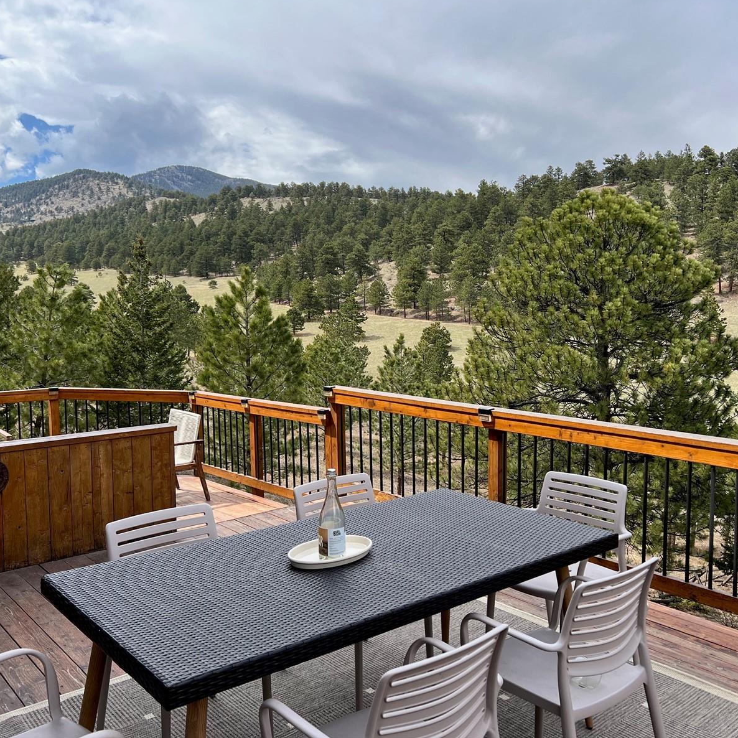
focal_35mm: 31
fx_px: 748
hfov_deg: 52.5
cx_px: 363
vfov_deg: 52.5
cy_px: 366
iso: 50
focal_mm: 5.7
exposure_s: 1/2695
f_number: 1.5
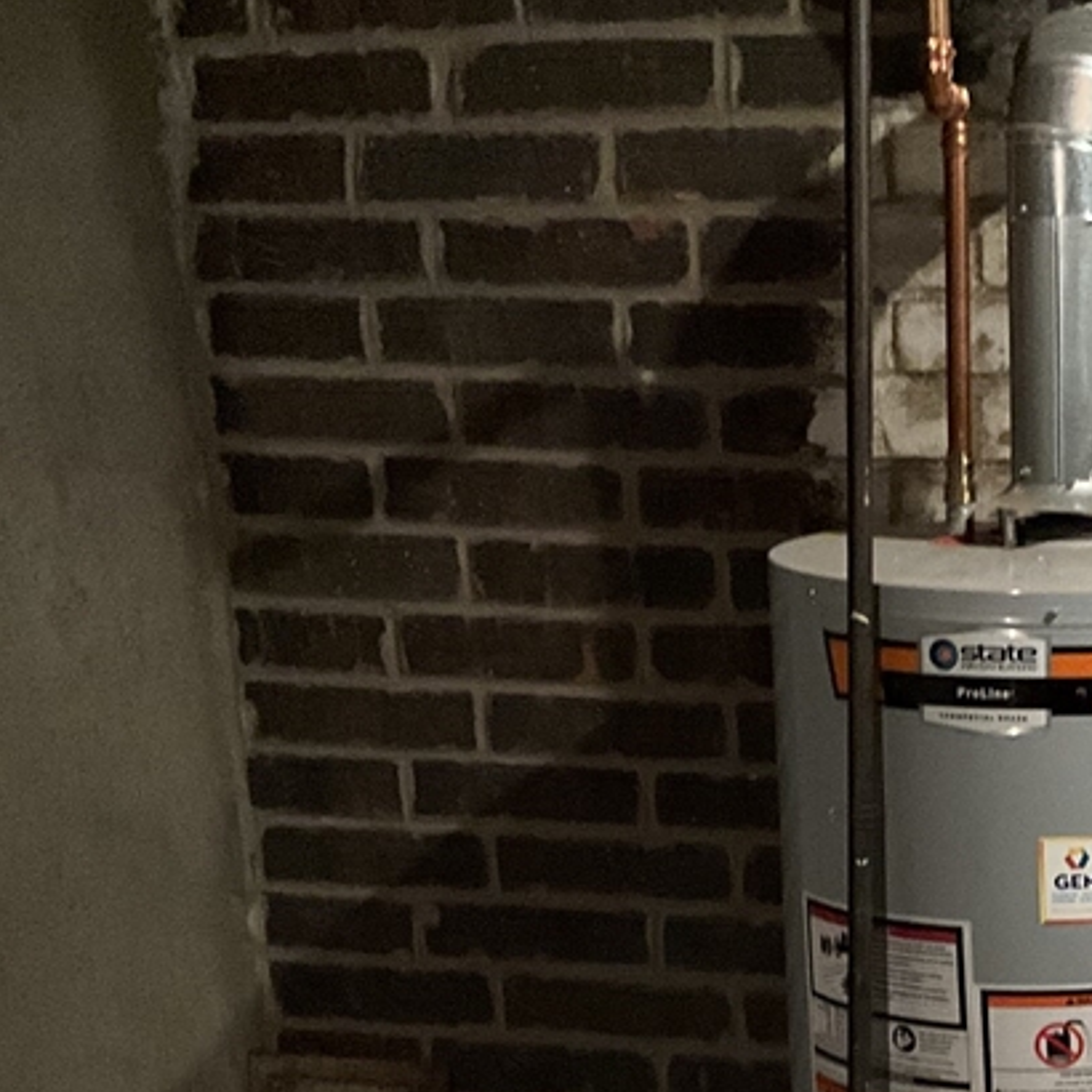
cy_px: 993
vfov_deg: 26.0
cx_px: 1015
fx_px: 2284
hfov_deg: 25.9
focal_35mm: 64
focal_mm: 3
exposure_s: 1/30
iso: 400
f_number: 1.8
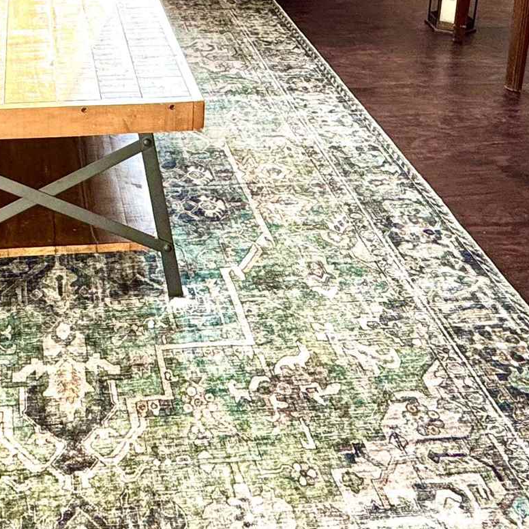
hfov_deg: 33.4
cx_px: 89
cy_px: -80
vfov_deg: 30.3
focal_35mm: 49
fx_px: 847
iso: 80
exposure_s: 1/99
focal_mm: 2.22
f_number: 2.2
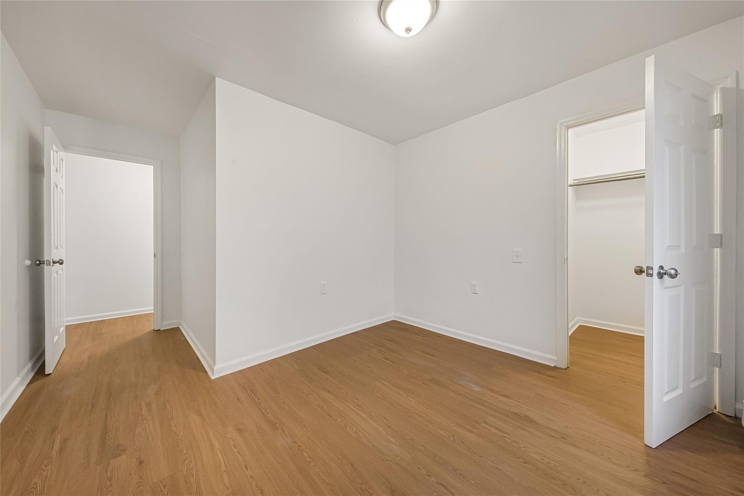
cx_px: 372
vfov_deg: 90.1
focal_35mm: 12
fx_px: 248
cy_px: 248
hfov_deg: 112.6
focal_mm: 12
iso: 800
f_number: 10
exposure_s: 1/13
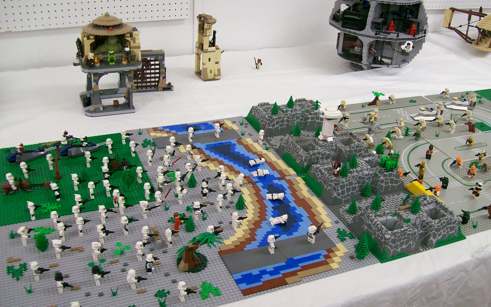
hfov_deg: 50.4
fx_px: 522
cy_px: 164
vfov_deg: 32.8
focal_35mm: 39
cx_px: 248
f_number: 2.7
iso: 160
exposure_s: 1/19.7
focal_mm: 6
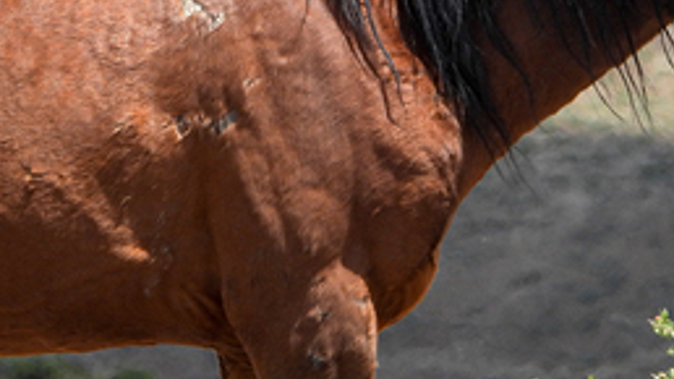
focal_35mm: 1650
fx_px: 29482
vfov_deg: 0.7
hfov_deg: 1.3
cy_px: -84
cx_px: 643
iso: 100
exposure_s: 1/500
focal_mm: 117
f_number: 5
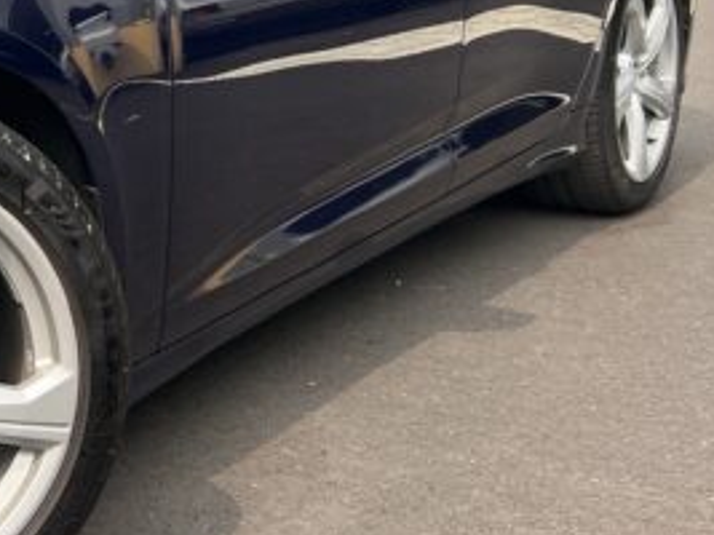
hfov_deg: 21.7
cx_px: -300
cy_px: 43
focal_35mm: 78
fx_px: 1608
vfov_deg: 18.5
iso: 50
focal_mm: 5.7
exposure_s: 1/786
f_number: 1.5
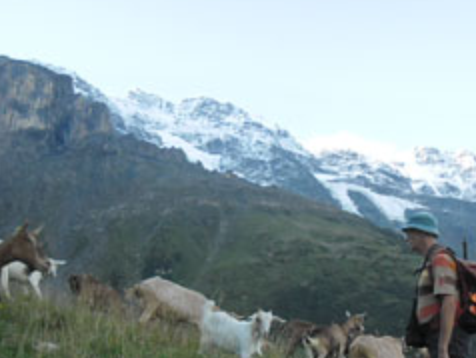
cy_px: 324
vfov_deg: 27.5
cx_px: 350
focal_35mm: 51
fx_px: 702
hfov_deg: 36.7
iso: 80
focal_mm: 4.9
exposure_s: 1/90
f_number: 3.5
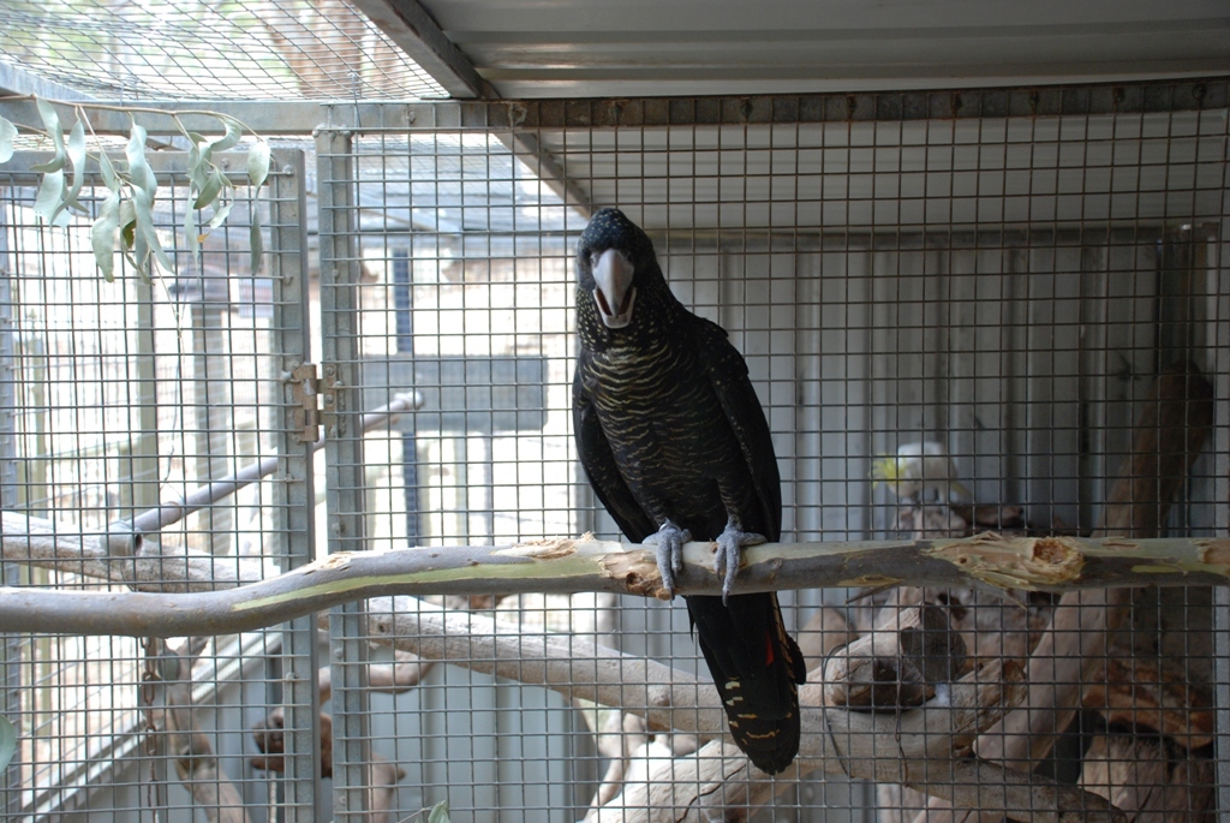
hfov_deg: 46.4
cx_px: 615
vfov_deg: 32.0
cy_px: 412
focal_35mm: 42
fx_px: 1436
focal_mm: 28
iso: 400
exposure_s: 1/100
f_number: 4
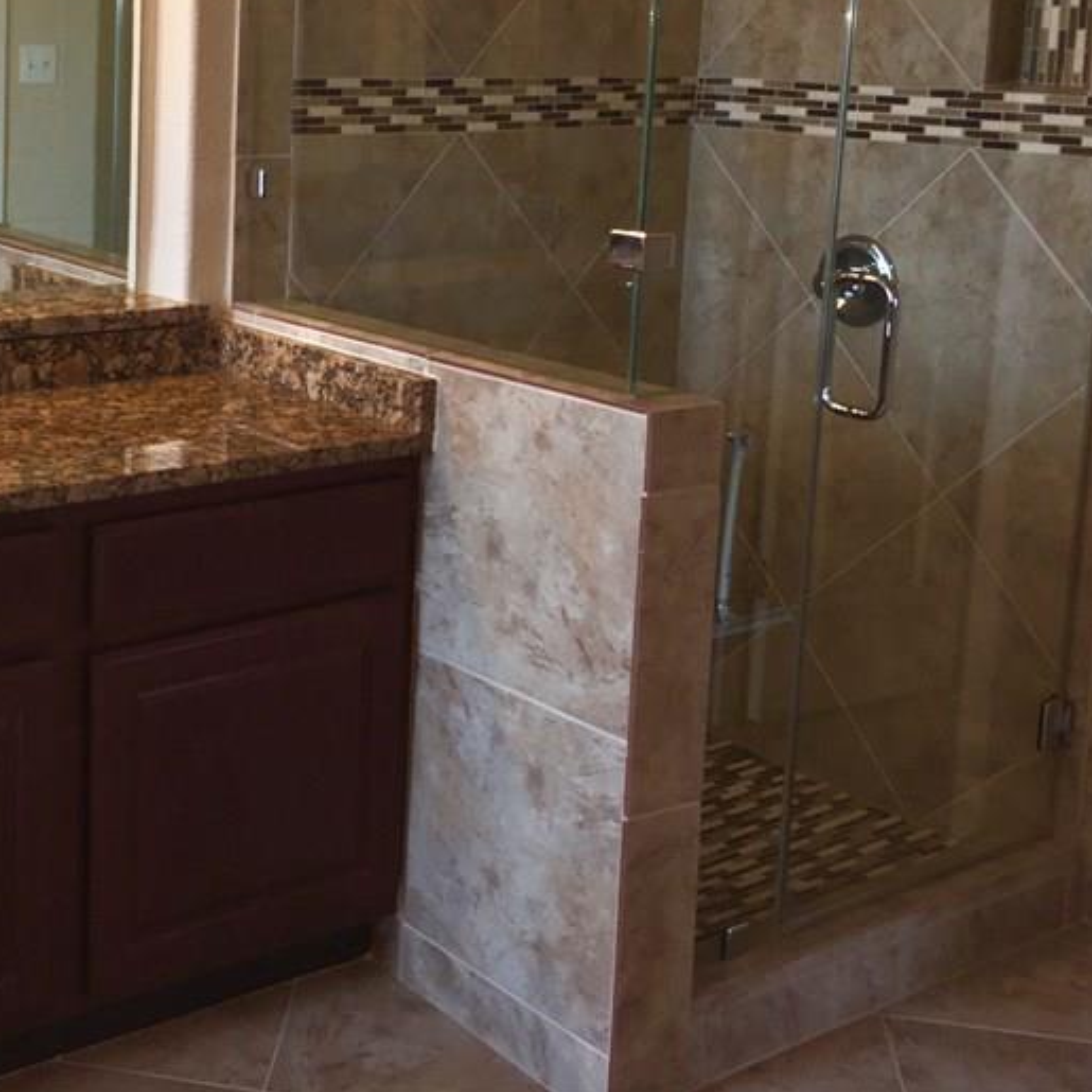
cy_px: 282
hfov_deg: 32.5
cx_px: 223
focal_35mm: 51
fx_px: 1820
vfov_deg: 32.8
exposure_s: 1/53
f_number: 2.2
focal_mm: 4.15
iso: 25
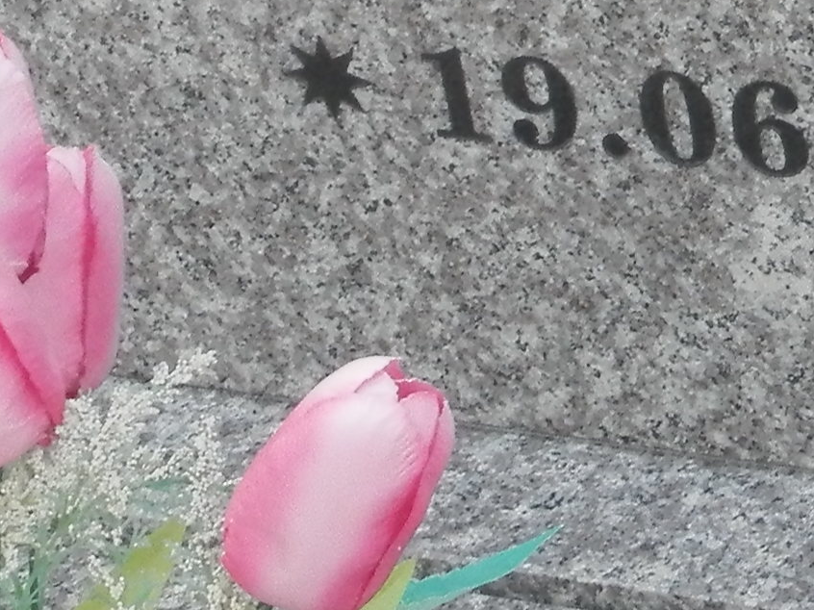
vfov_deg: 6.8
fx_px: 5125
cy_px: -44
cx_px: 1338
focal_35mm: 218
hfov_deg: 8.8
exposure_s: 1/100
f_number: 3.5
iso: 160
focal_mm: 7.2
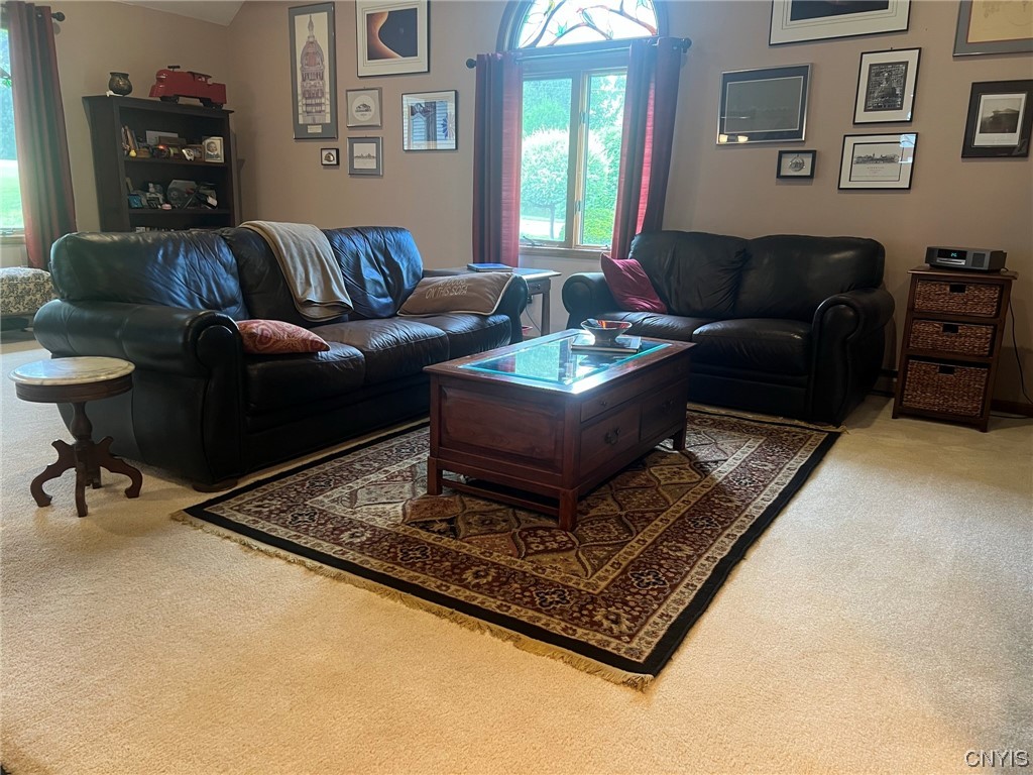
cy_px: 388
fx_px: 776
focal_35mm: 26
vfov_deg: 53.1
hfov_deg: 67.3
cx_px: 516
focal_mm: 5.7
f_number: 1.5
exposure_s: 1/60
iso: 250
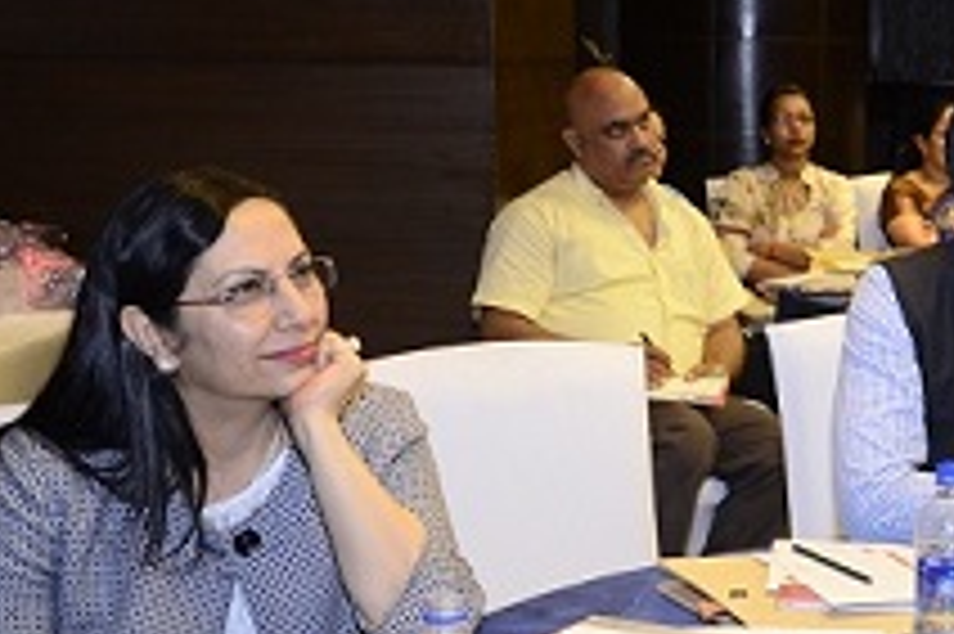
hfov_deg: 25.4
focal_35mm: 76
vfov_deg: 17.9
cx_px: 945
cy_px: 407
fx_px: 2013
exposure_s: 1/50
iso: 800
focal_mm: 25
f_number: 5
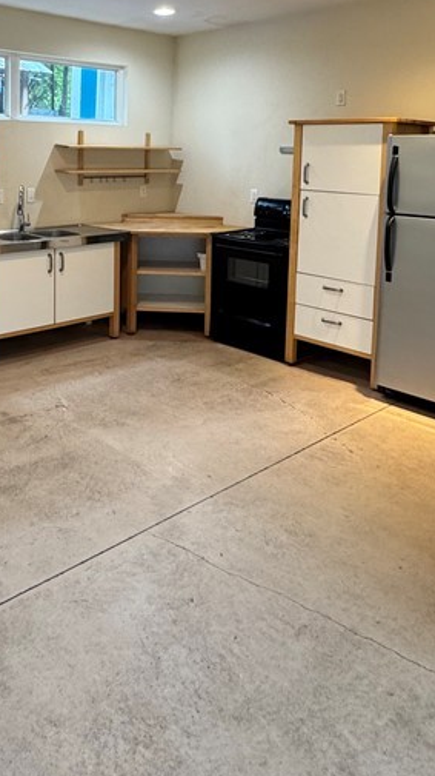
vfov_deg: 59.3
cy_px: 192
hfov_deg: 36.8
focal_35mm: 31
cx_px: 106
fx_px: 637
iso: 250
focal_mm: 2.22
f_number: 2.2
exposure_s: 1/60
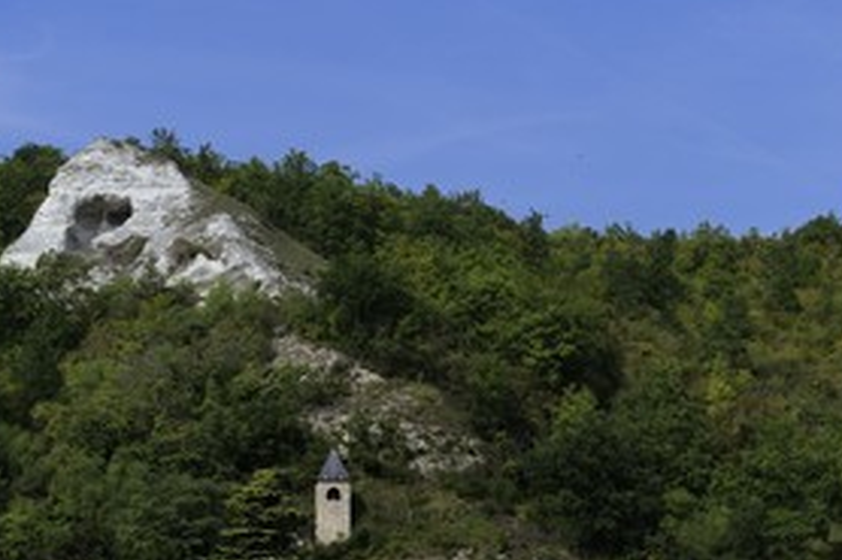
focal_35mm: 94
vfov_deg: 14.5
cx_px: 259
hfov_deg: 21.6
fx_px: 2197
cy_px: 360
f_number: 14
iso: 200
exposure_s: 1/160
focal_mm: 62
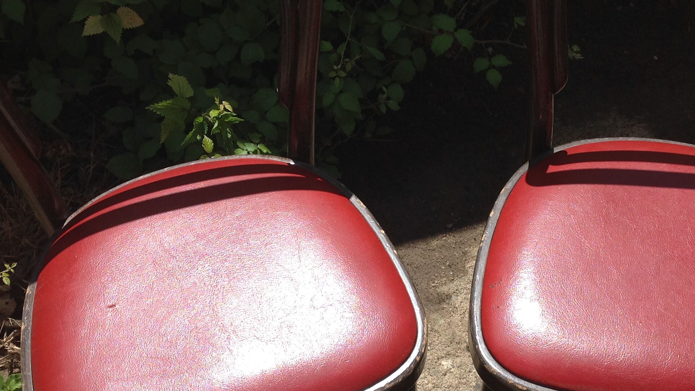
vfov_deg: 23.4
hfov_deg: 40.4
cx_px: 426
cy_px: 243
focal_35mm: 51
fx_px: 940
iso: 50
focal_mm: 4.28
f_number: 2.4
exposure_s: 1/1779
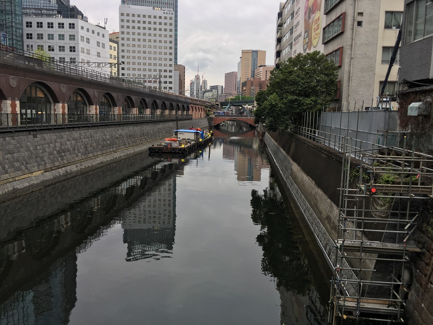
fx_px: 363
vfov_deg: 48.2
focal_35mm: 29
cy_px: 162
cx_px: 216
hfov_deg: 61.7
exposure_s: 1/255
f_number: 2.2
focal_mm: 4.15
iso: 25
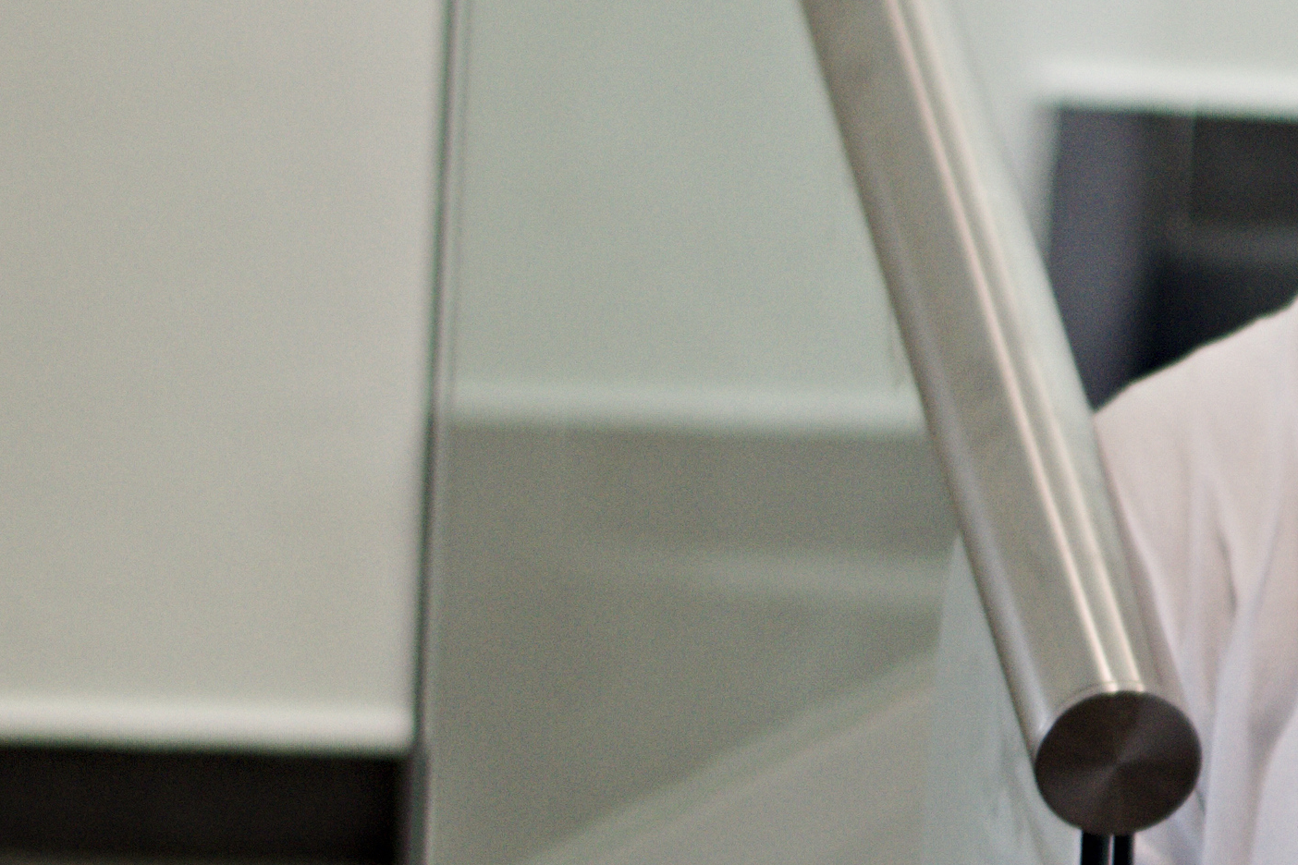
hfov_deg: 6.3
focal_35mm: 321
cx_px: 2487
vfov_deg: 4.3
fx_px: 11573
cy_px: 895
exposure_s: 1/125
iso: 400
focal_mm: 50
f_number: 2.2
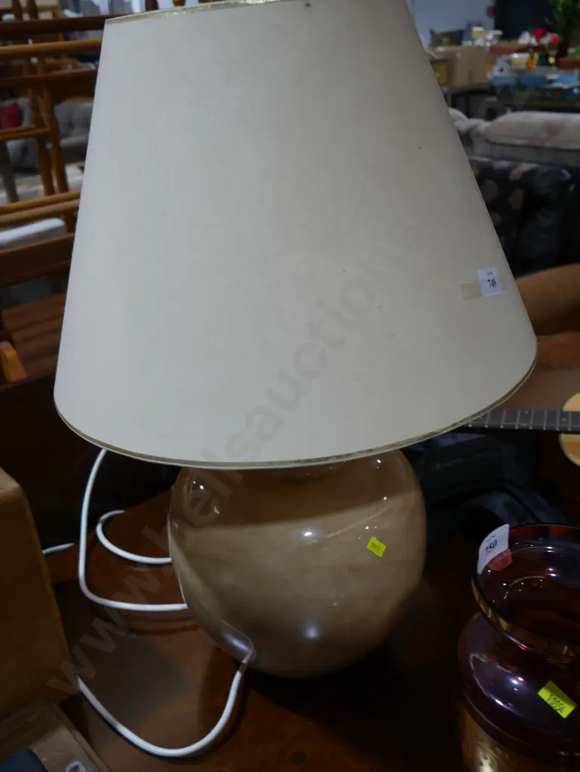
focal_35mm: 36
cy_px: 386
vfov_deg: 51.3
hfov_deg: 39.7
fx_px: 804
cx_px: 290
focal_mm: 18
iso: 200
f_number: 4
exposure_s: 1/80
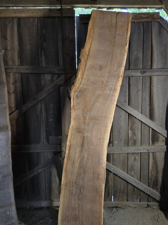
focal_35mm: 26
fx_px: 168
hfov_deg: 52.9
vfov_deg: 67.1
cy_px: 126
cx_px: 93
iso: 200
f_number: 1.8
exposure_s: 1/120
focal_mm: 5.4
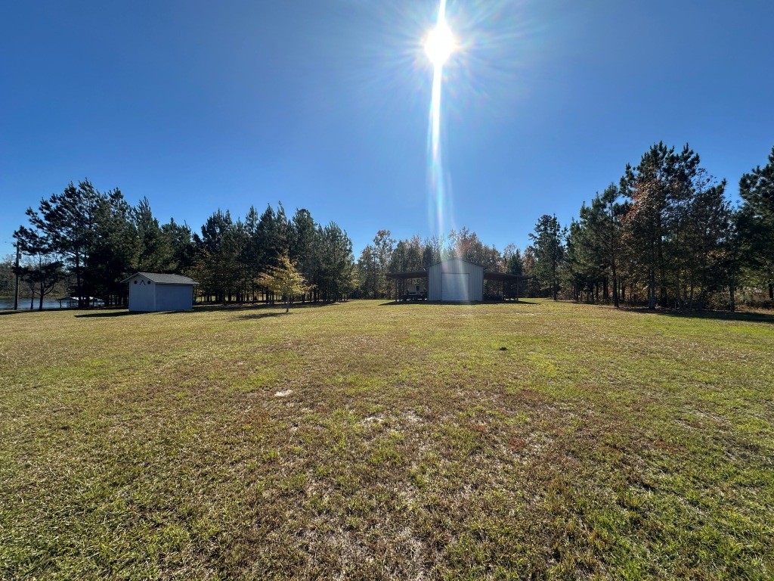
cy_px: 290
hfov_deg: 102.1
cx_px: 387
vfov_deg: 85.7
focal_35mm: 14
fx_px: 313
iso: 50
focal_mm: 2.22
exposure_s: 1/2882
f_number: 2.2
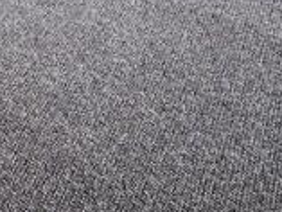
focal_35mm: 76
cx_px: -127
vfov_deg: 14.1
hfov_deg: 21.9
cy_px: -282
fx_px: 620
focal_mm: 2.22
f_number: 2.2
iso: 100
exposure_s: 1/99
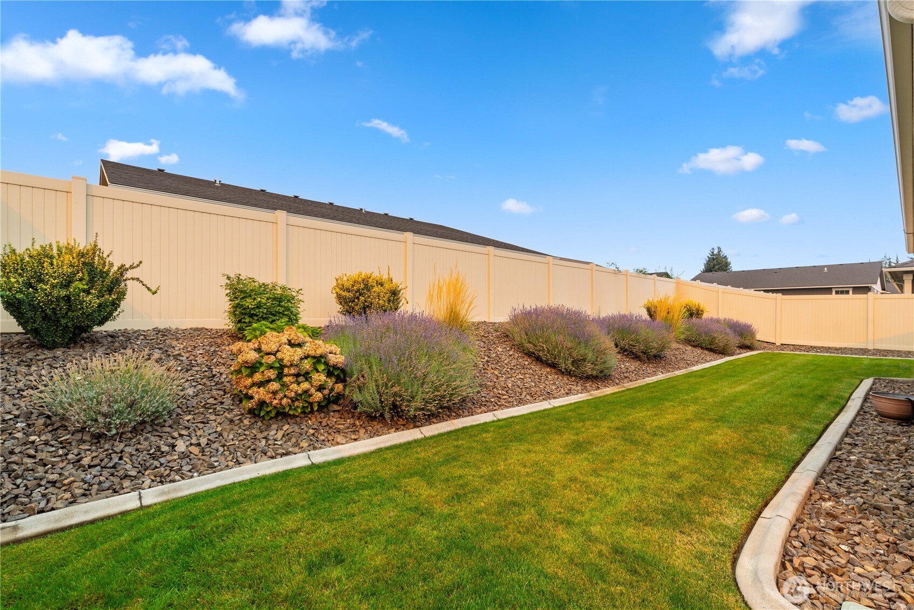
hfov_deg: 96.7
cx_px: 457
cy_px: 305
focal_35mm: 16
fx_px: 406
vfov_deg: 73.8
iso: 100
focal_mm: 16
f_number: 8
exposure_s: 1/200
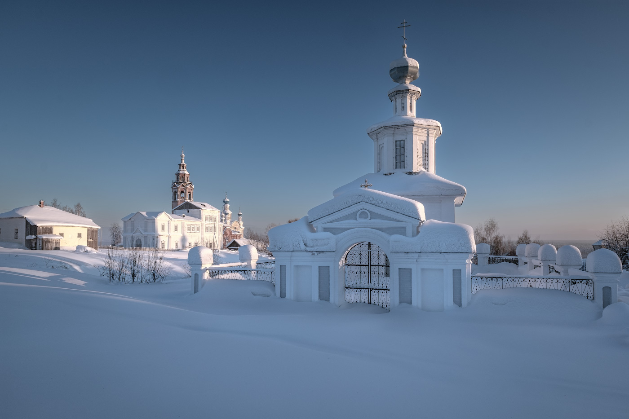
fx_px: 384
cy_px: 210
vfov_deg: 57.2
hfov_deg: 78.6
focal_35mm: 22
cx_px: 314
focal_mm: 14.4
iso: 200
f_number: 11
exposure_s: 1/90
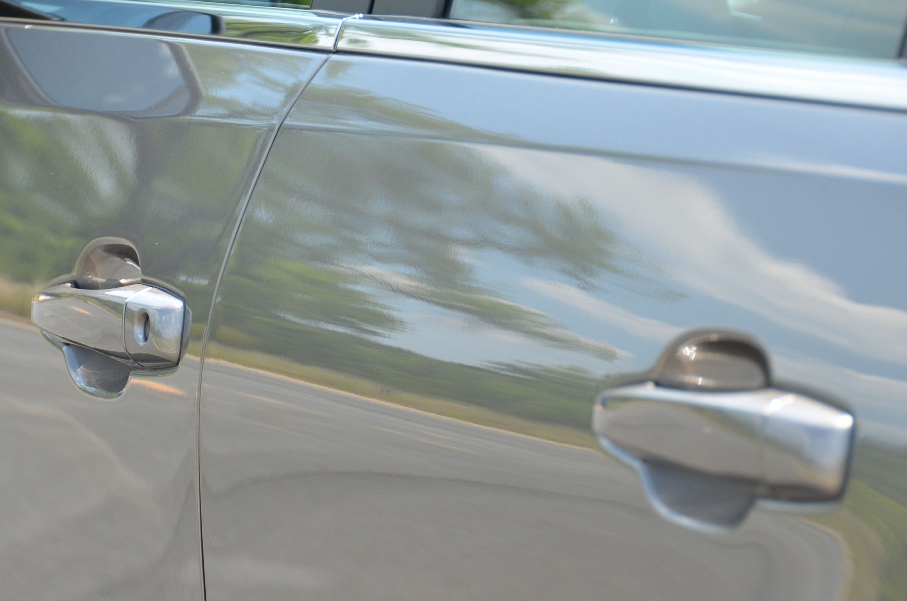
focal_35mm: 275
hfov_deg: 7.5
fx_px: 6915
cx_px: 434
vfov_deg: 5.0
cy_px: 325
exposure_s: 1/800
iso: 800
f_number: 5.6
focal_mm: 150
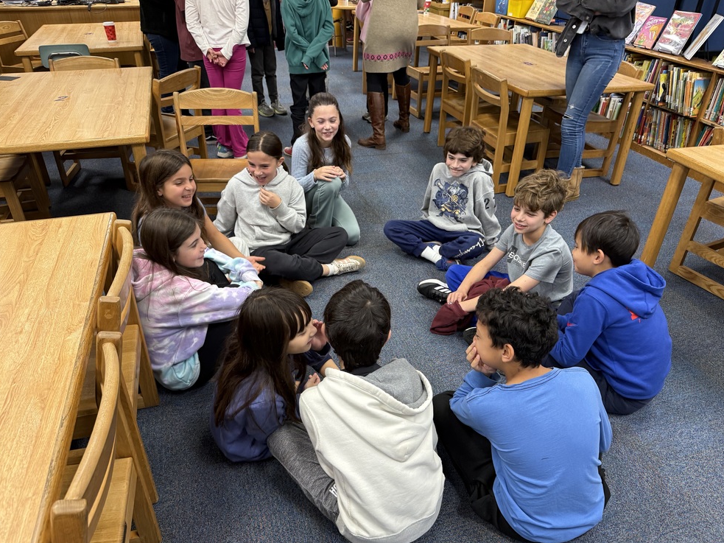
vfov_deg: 54.9
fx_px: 523
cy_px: 276
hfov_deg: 69.4
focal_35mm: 25
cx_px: 355
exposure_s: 1/60
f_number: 1.78
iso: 200
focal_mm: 6.76
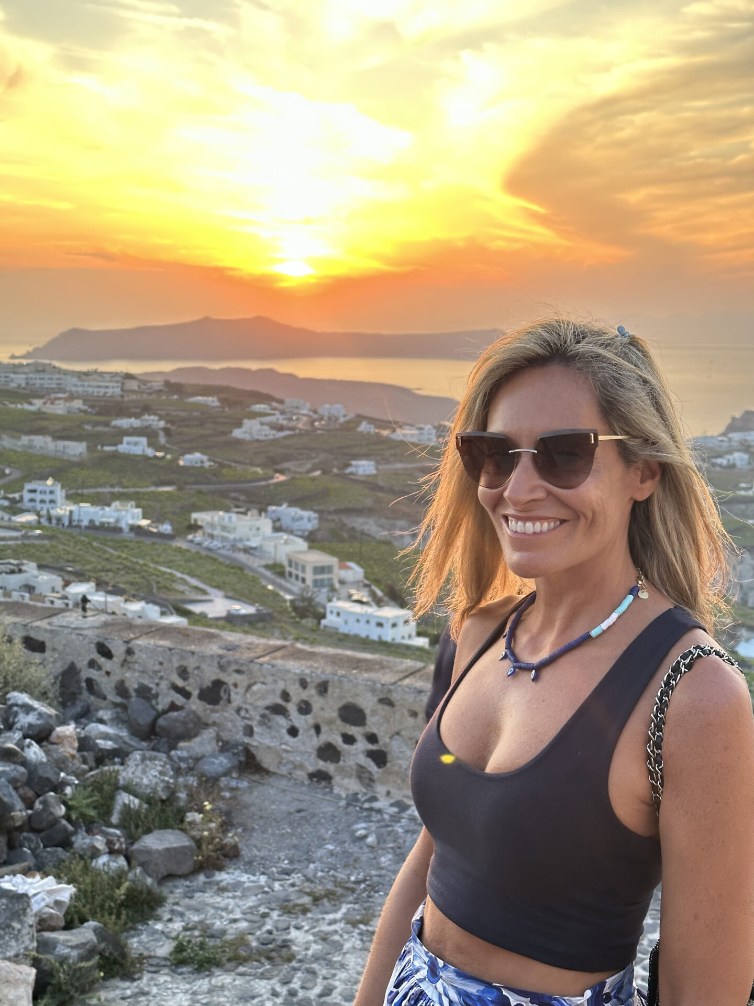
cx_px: 377
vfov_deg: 39.7
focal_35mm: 48
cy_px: 503
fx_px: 1394
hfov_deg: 30.3
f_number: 1.78
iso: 64
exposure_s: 1/200
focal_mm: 6.86
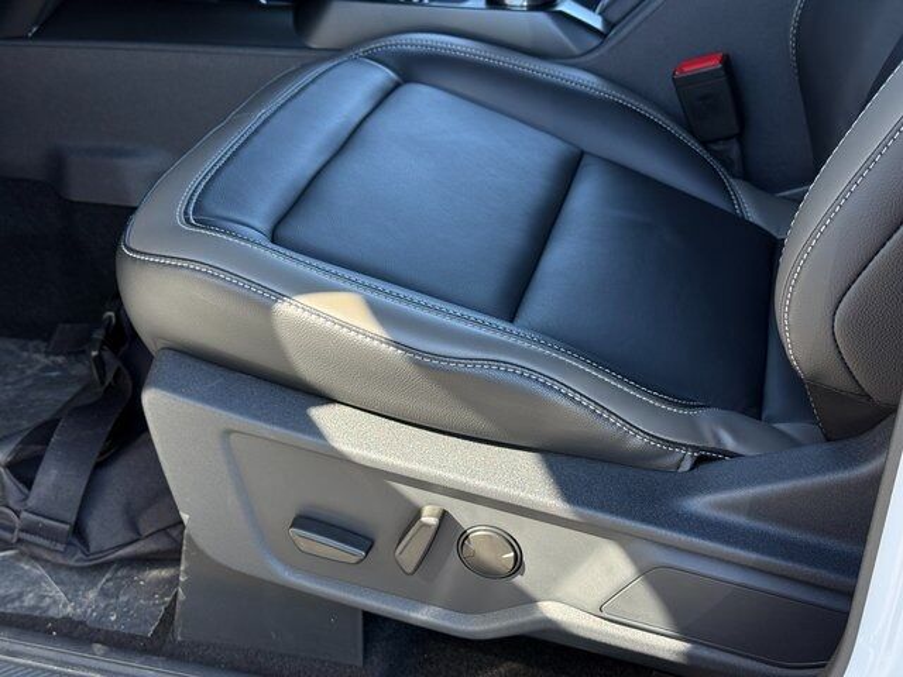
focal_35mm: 48
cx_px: 452
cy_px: 338
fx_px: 1252
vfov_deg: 30.3
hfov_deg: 39.7
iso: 64
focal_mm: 6.76
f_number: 1.78
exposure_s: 1/182
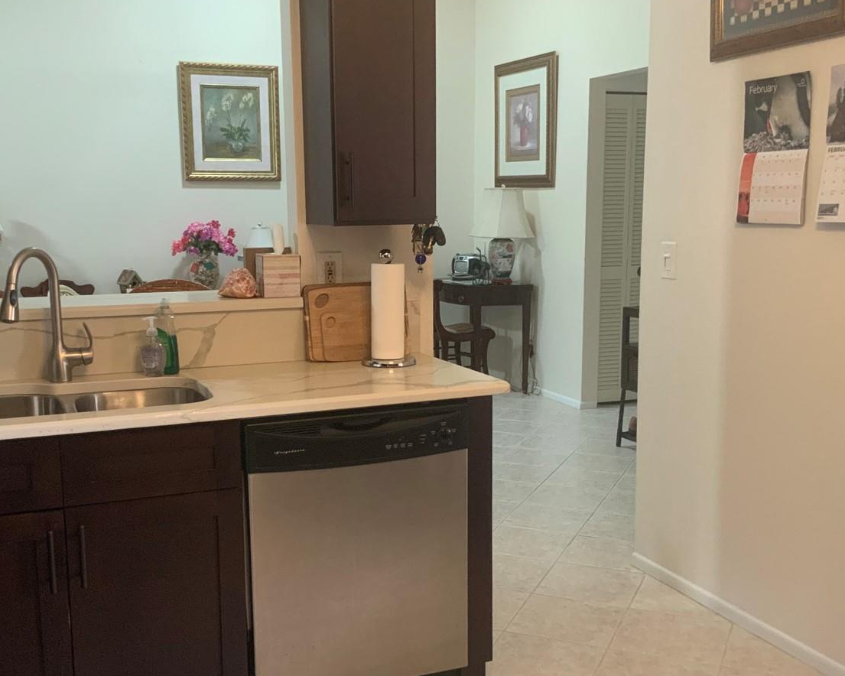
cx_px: 391
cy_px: 377
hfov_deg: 44.8
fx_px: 1025
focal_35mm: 41
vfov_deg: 36.4
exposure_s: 1/60
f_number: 1.8
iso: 200
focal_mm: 3
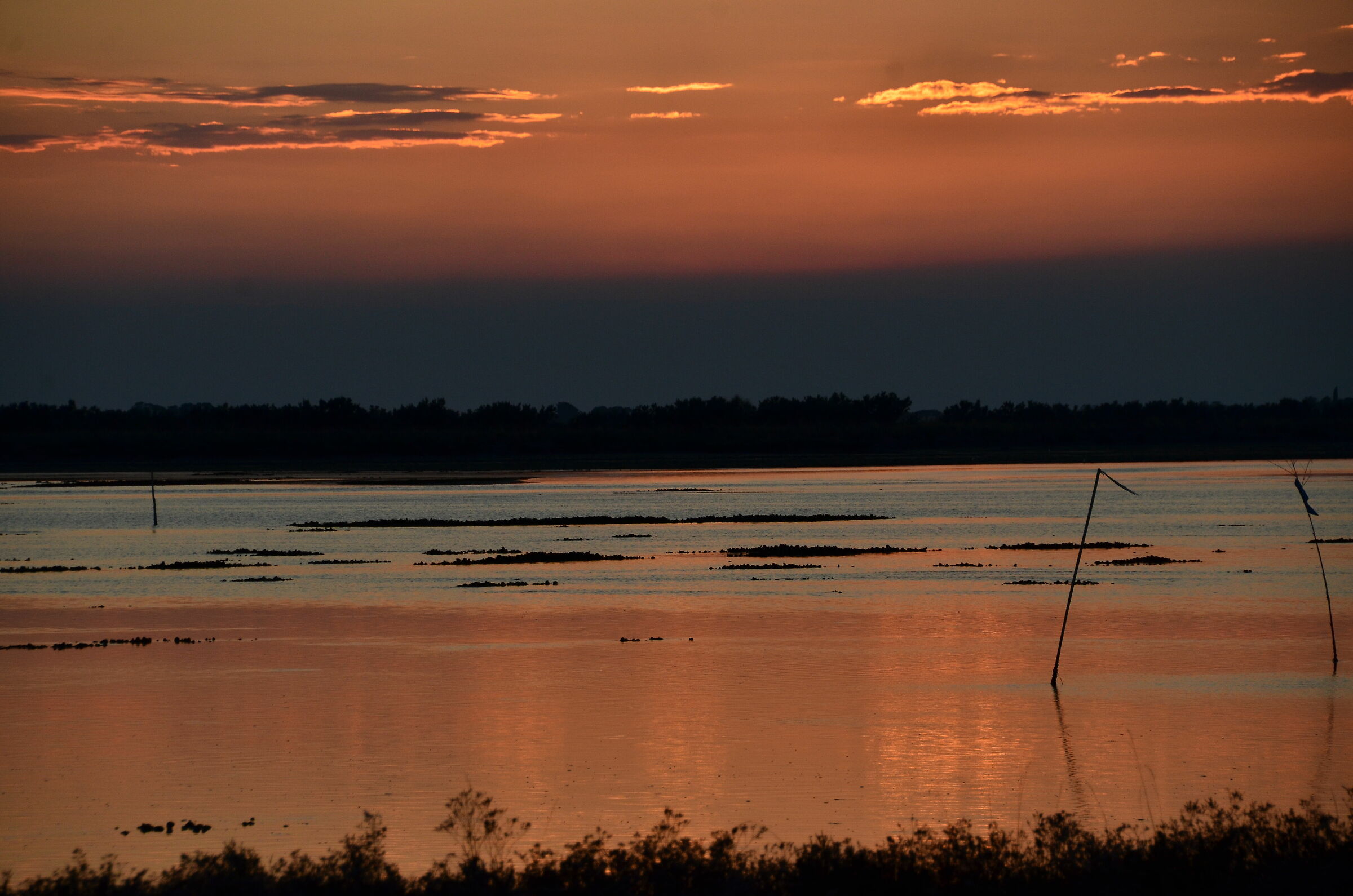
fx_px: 10409
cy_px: 448
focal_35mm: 278
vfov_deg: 4.9
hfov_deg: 7.4
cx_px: 676
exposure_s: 1/500
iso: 280
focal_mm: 185
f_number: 9
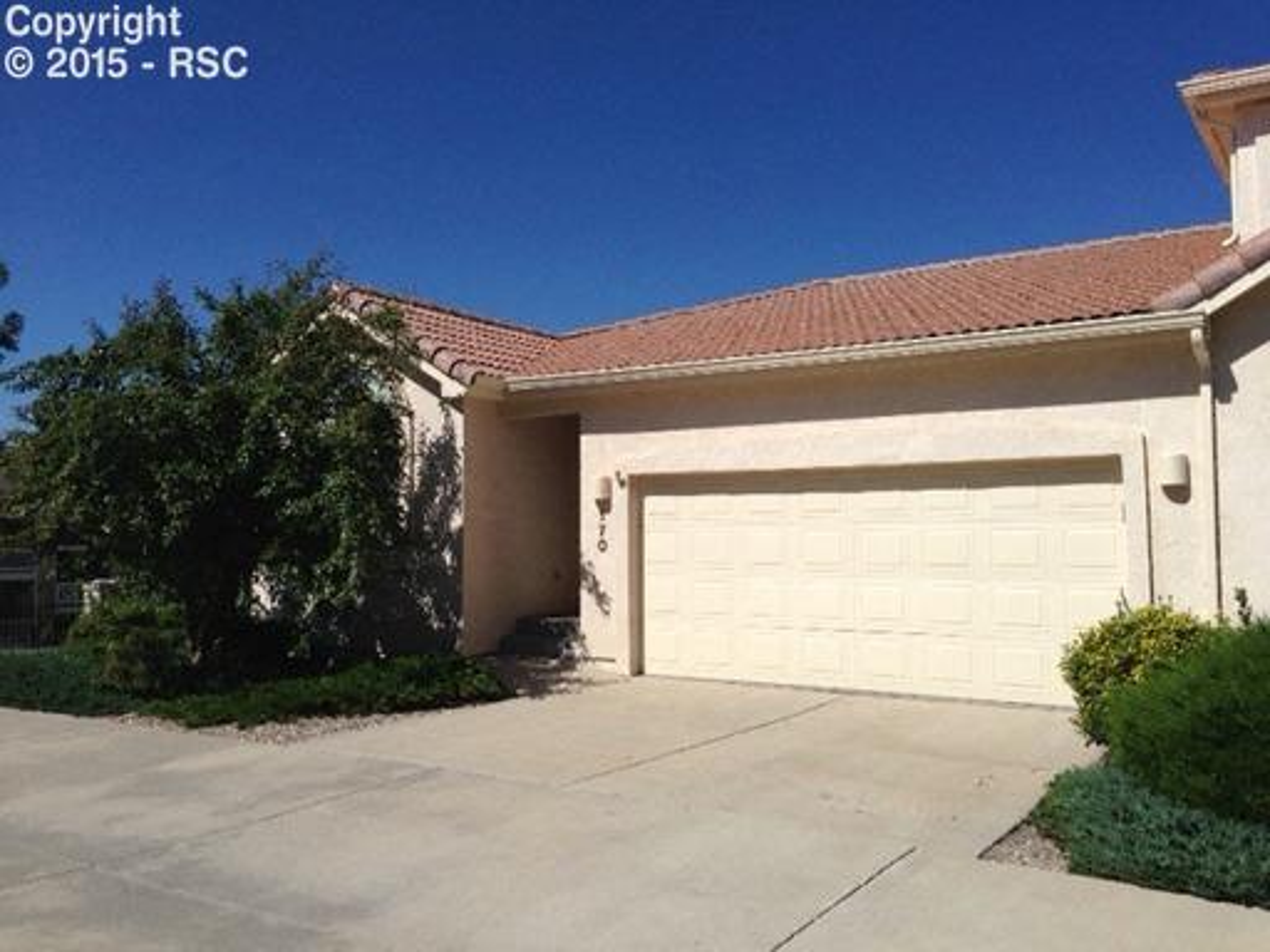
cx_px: 635
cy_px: 476
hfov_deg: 55.4
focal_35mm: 33
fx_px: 1211
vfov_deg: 42.9
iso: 50
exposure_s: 1/3012
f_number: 2.4
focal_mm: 4.13
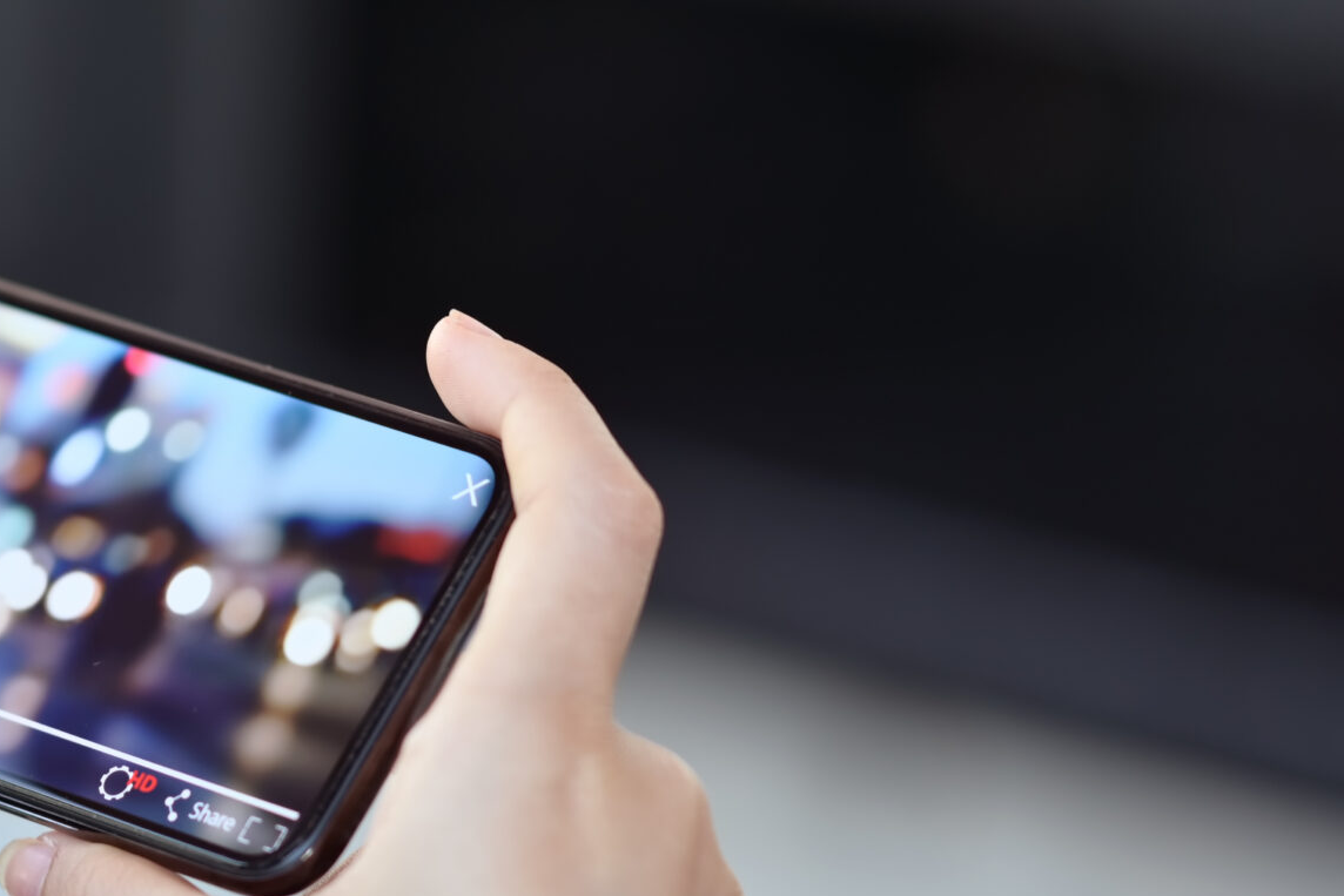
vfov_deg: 5.8
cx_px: 20
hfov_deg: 8.7
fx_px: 8774
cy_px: 655
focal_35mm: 235
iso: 250
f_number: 2.5
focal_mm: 105
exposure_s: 1/100
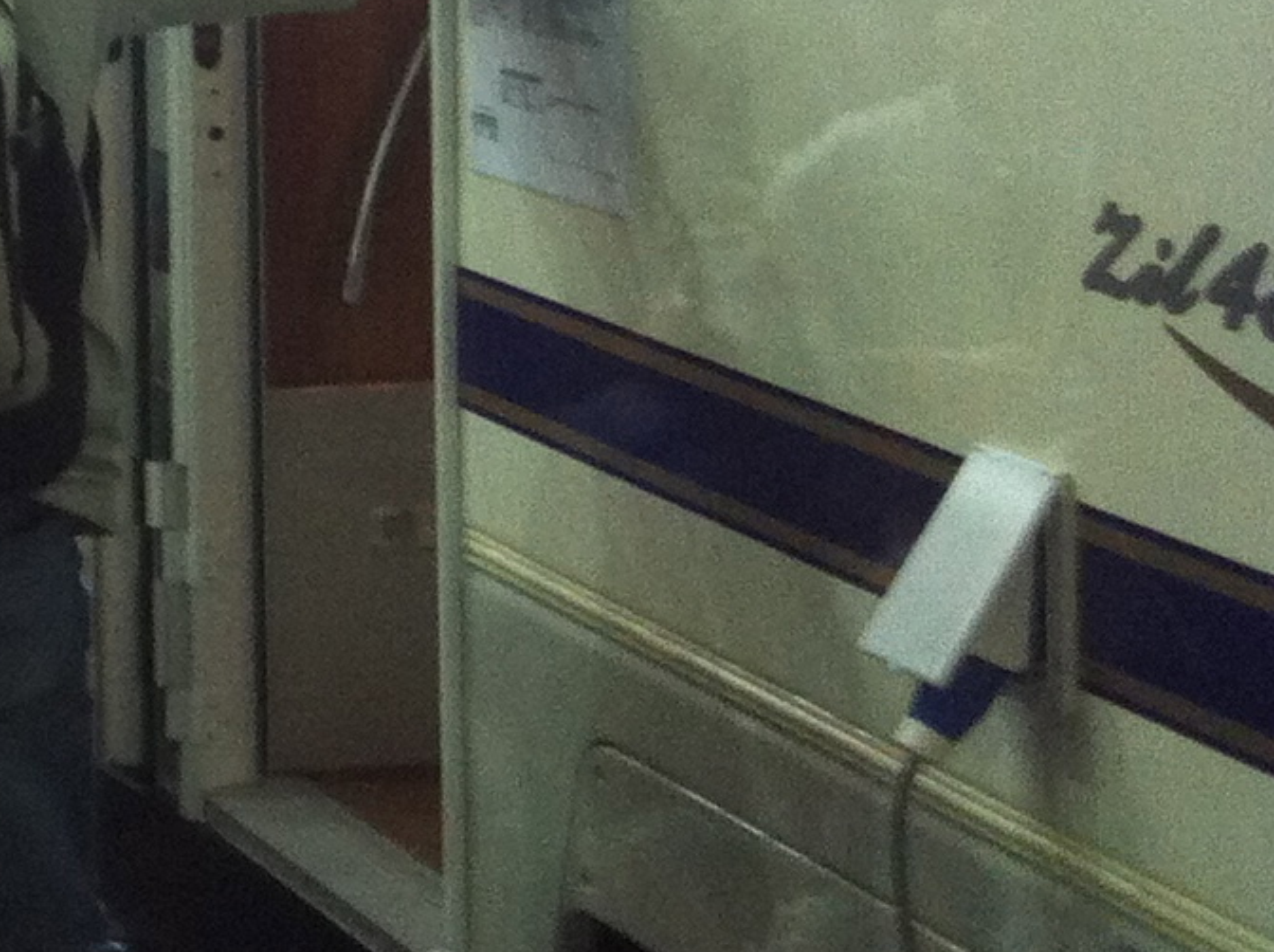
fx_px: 4961
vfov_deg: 10.8
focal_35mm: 135
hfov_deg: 13.0
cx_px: -1120
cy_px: -193
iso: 160
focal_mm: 3.85
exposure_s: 1/15
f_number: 2.8
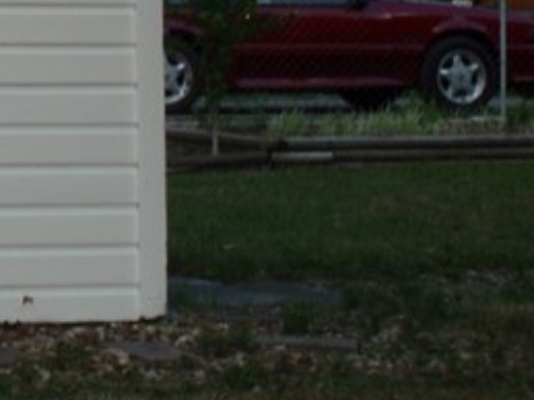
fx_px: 2436
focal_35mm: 158
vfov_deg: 9.2
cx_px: -460
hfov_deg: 11.5
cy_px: -146
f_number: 3.9
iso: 64
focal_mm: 7.25
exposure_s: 1/125
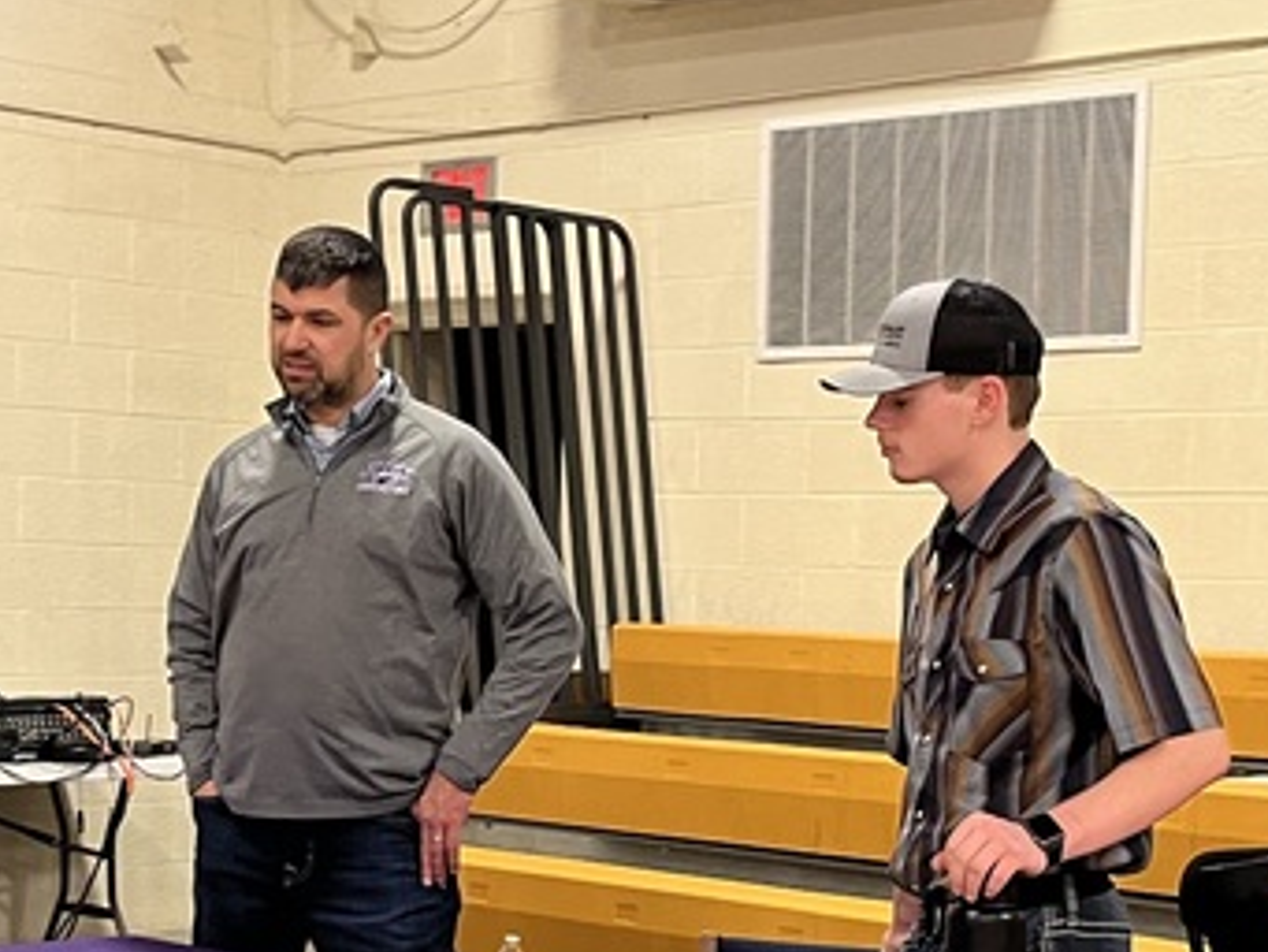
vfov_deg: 18.7
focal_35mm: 78
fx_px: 2858
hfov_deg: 25.0
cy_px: 803
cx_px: 669
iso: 160
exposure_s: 1/60
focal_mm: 5.1
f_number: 1.6
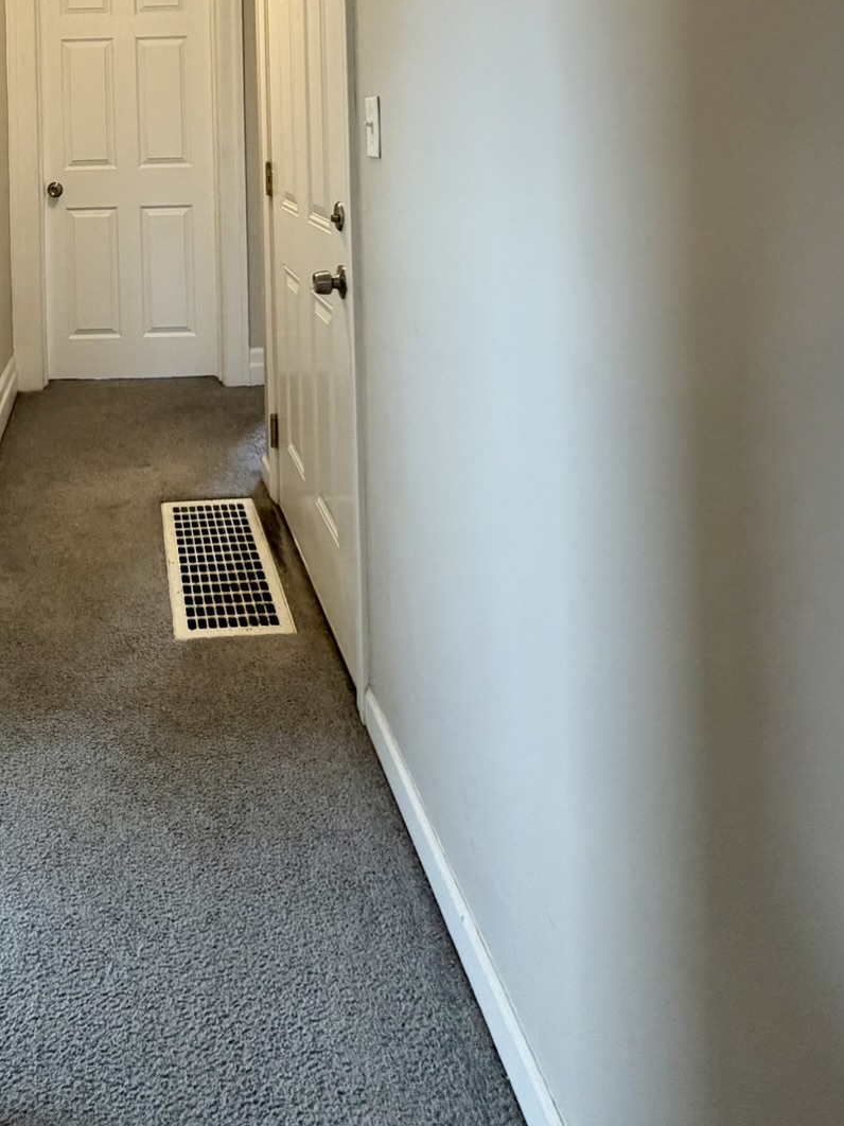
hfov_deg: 47.7
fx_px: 878
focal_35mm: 27
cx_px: 136
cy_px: 117
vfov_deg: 56.5
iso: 320
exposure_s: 1/113
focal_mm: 2.22
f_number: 2.2
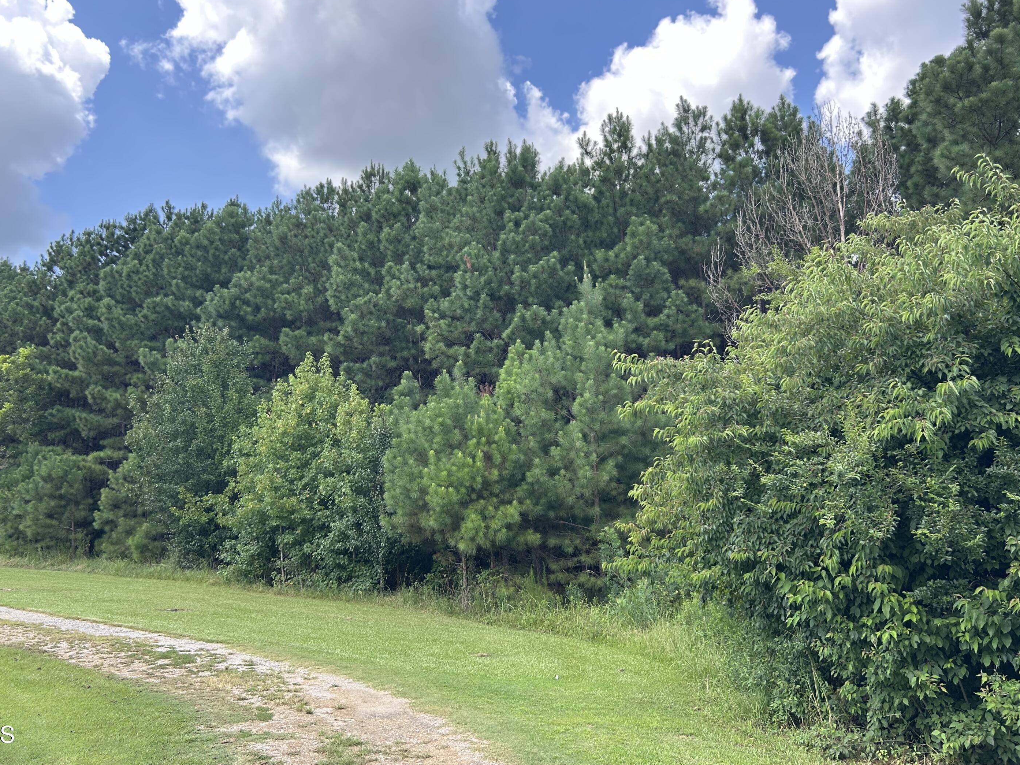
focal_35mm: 28
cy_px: 360
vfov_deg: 49.7
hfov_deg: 63.4
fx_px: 825
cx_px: 501
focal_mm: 5.7
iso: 50
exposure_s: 1/940
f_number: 1.5
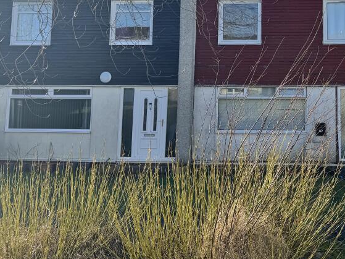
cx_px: 294
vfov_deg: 31.9
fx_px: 438
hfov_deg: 40.5
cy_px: 49
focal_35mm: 44
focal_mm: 6.76
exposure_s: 1/2833
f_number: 1.78
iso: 80
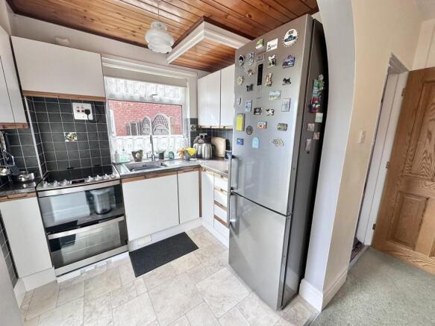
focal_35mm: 14
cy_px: 163
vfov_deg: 85.7
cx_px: 218
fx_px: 176
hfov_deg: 102.1
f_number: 2.2
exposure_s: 1/114
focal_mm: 2.22
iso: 40
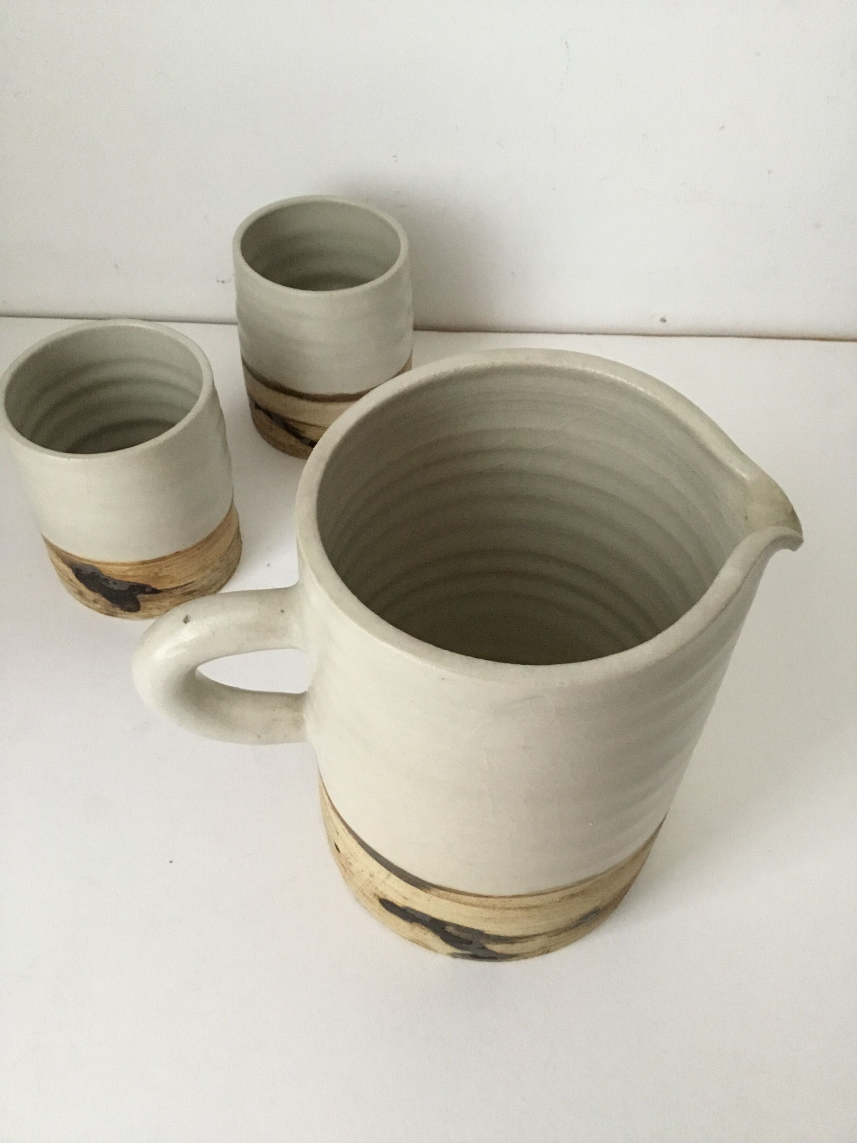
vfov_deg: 58.4
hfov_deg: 45.4
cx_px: 428
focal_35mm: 31
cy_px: 572
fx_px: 1023
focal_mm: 3.3
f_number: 2.4
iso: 200
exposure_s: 1/17
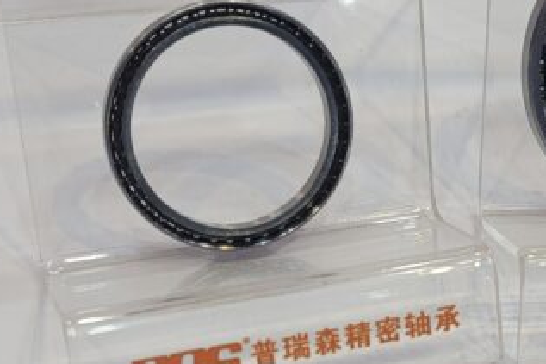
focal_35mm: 84
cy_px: 245
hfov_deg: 23.8
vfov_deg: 16.2
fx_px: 1273
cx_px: 443
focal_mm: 7
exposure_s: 1/100
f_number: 1.8
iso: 40
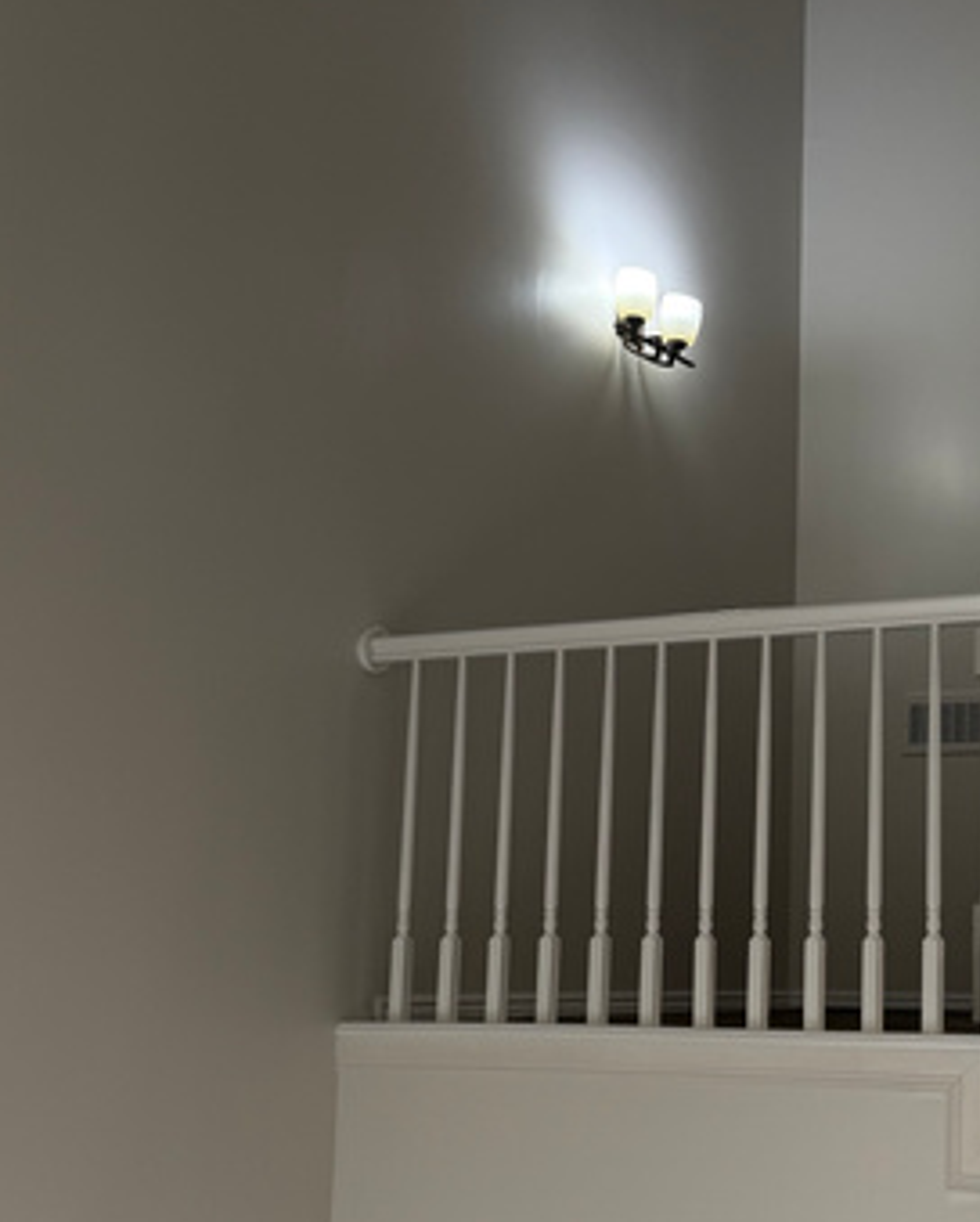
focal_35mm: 53
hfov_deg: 27.5
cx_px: 908
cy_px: 699
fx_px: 1918
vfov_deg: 35.3
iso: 64
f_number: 1.78
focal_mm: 6.76
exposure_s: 1/120
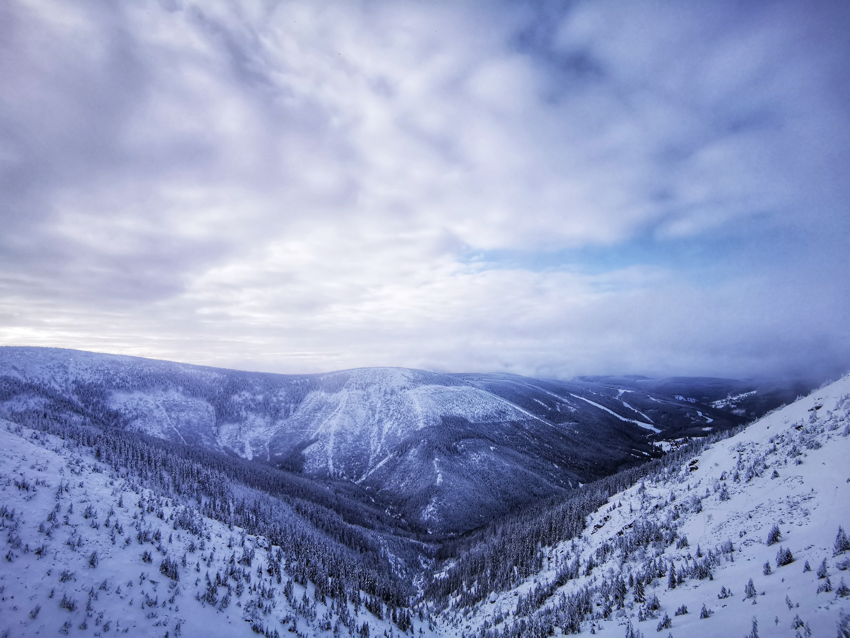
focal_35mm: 17
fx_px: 417
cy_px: 319
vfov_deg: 74.7
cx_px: 425
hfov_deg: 91.0
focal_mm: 2.26
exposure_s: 1/1188
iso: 50
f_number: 2.2
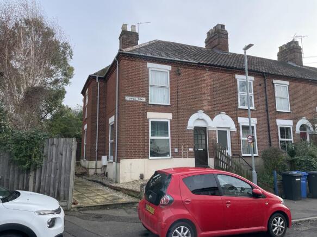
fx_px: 238
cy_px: 118
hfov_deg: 67.3
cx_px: 158
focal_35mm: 26
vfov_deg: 53.0
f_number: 1.6
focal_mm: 4.2
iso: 32
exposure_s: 1/1014
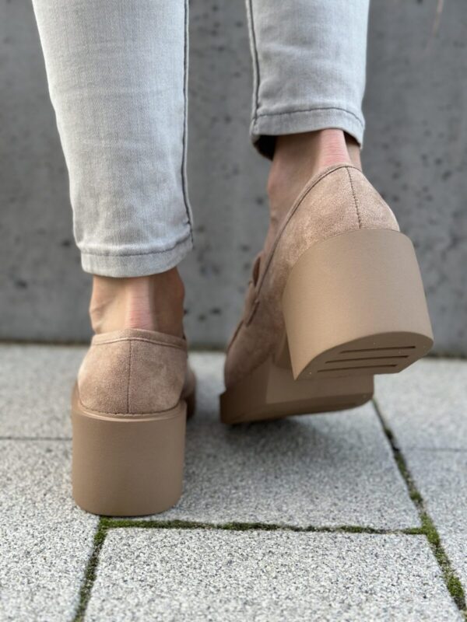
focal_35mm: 48
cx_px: 234
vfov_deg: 39.7
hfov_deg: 30.3
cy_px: 311
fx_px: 863
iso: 80
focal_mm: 6.86
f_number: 1.78
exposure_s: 1/221
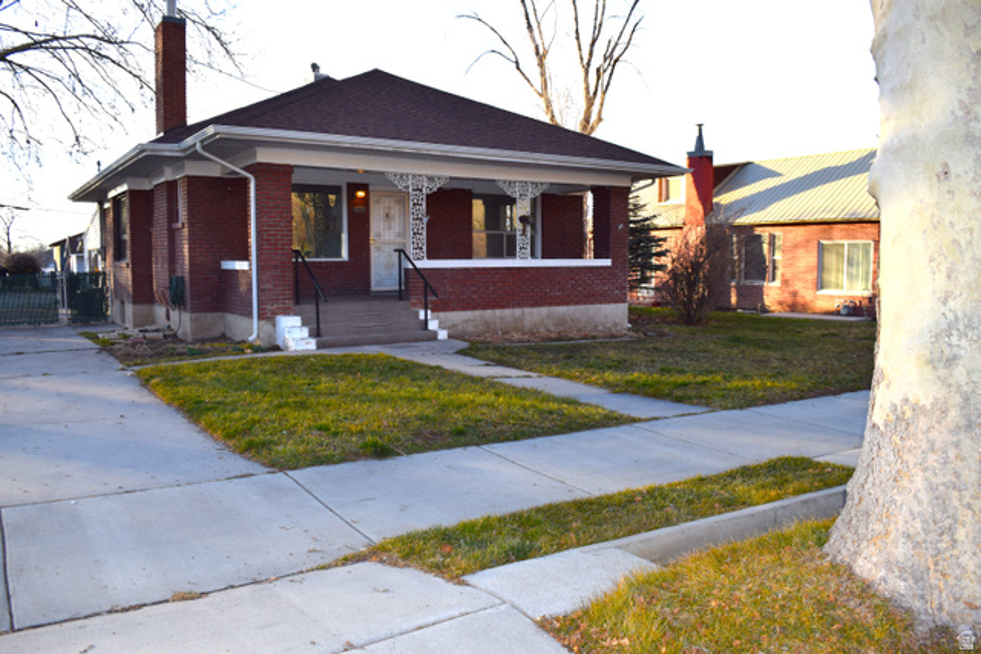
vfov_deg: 48.0
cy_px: 327
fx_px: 736
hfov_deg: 67.4
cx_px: 490
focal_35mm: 27
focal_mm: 18
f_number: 6.3
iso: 100
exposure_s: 1/160
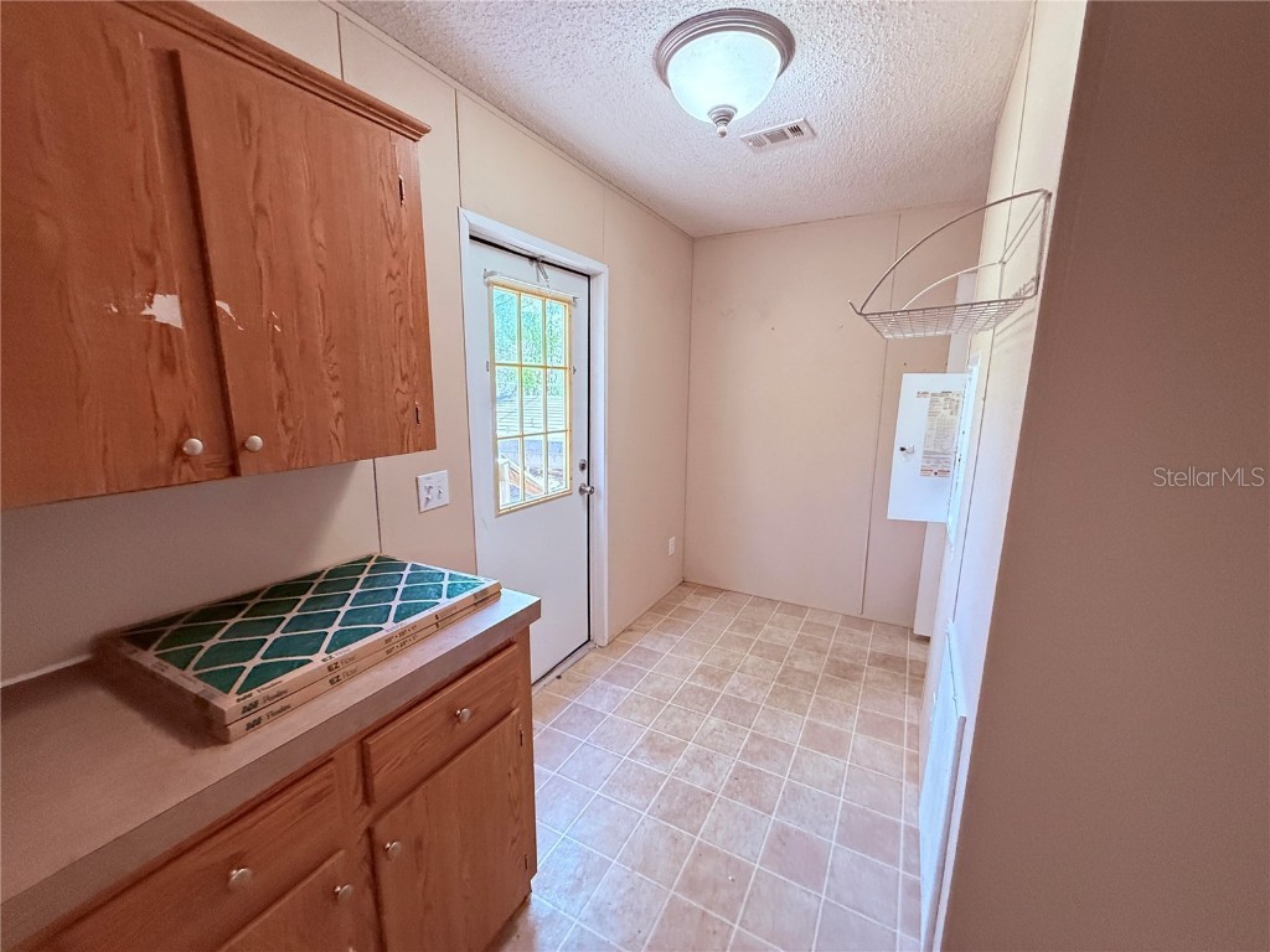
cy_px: 476
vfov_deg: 85.7
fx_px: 514
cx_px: 635
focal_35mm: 14
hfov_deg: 102.1
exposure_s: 1/120
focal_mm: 2.22
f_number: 2.2
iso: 640
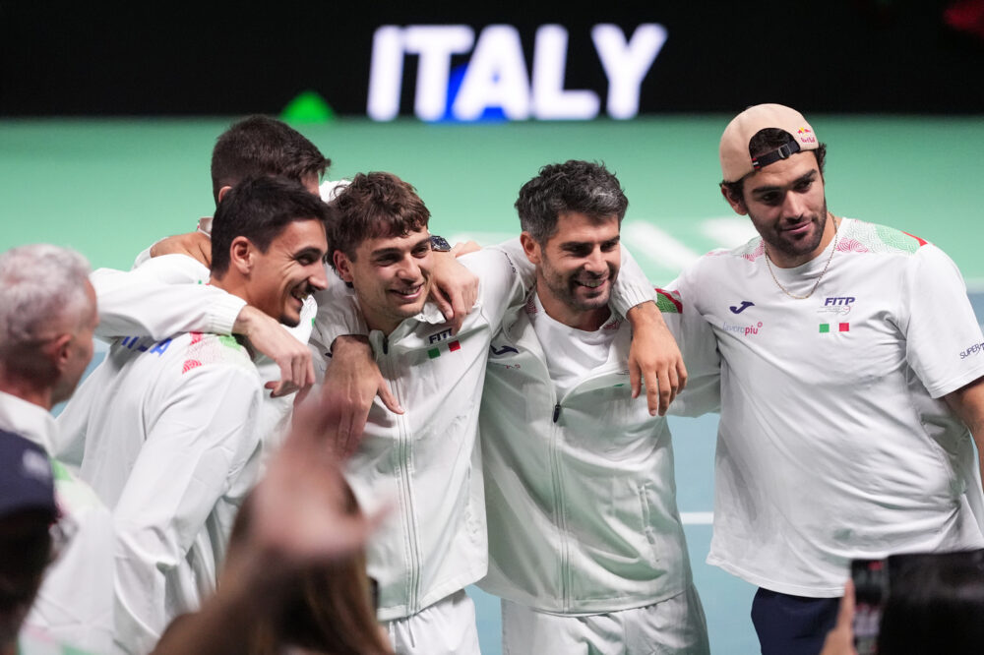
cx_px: 492
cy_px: 328
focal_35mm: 191
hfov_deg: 10.8
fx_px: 5219
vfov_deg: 7.2
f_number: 3.2
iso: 6400
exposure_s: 1/3200
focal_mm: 191
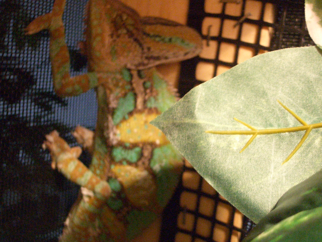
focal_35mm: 62
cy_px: 121
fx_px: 577
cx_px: 161
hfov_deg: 31.2
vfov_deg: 23.7
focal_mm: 10.2
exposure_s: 1/40
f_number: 3.5
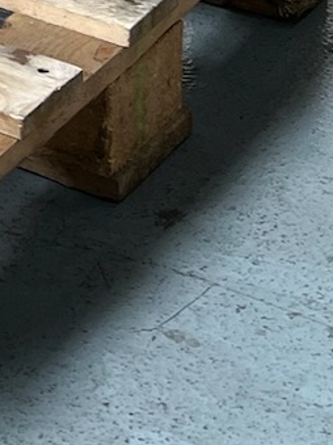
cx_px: -530
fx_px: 2015
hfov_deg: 8.4
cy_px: -666
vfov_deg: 10.6
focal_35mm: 157
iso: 50
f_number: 1.5
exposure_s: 1/100
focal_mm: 5.7
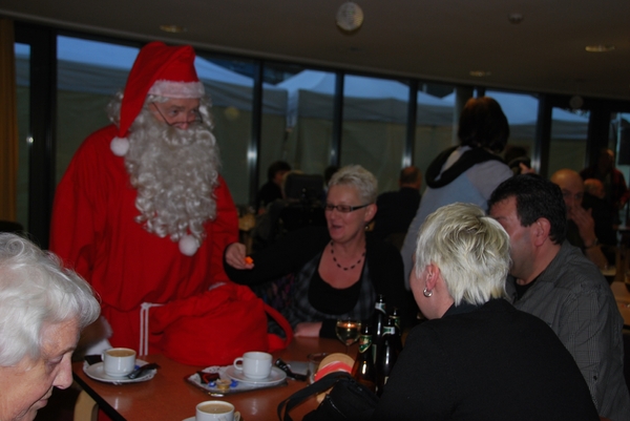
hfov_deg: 49.5
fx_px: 683
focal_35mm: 39
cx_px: 315
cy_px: 210
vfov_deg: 34.3
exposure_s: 1/60
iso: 200
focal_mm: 26
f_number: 4
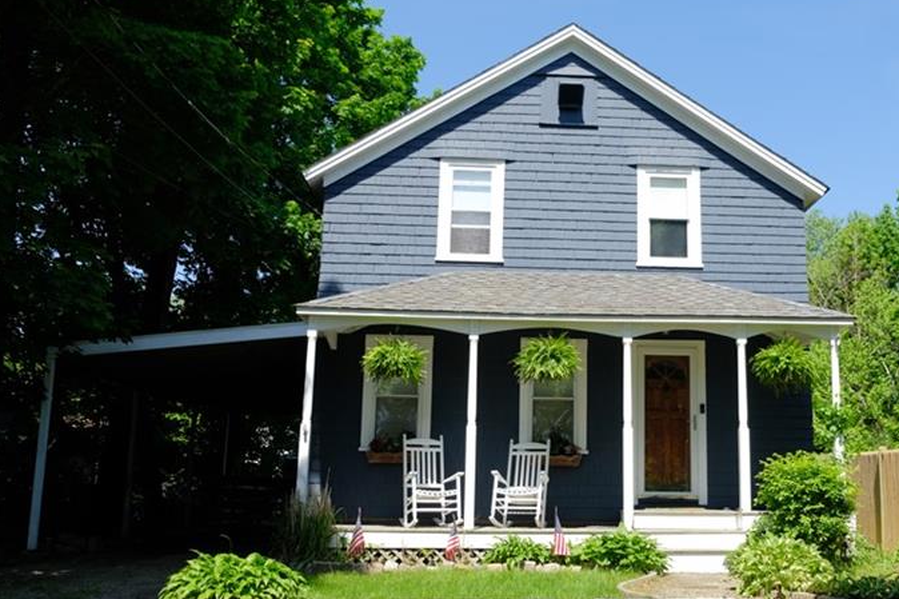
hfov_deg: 46.9
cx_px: 571
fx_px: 1024
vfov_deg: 32.5
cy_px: 245
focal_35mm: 41
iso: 200
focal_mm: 18
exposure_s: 1/1900
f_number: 2.8
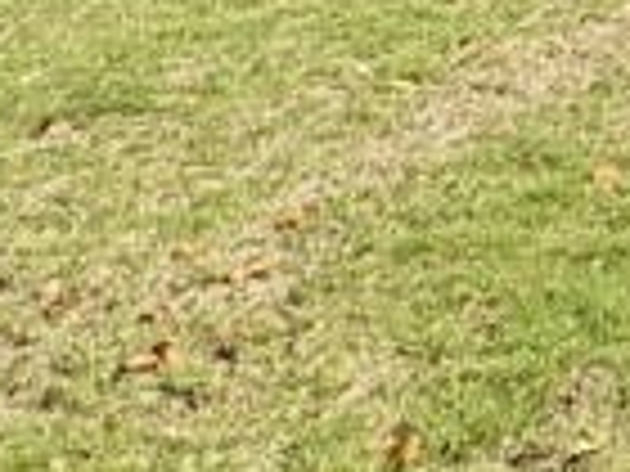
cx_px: 1310
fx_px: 1165
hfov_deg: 18.1
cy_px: -450
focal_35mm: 64
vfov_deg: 17.3
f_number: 2.2
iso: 50
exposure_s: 1/1323
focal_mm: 2.22
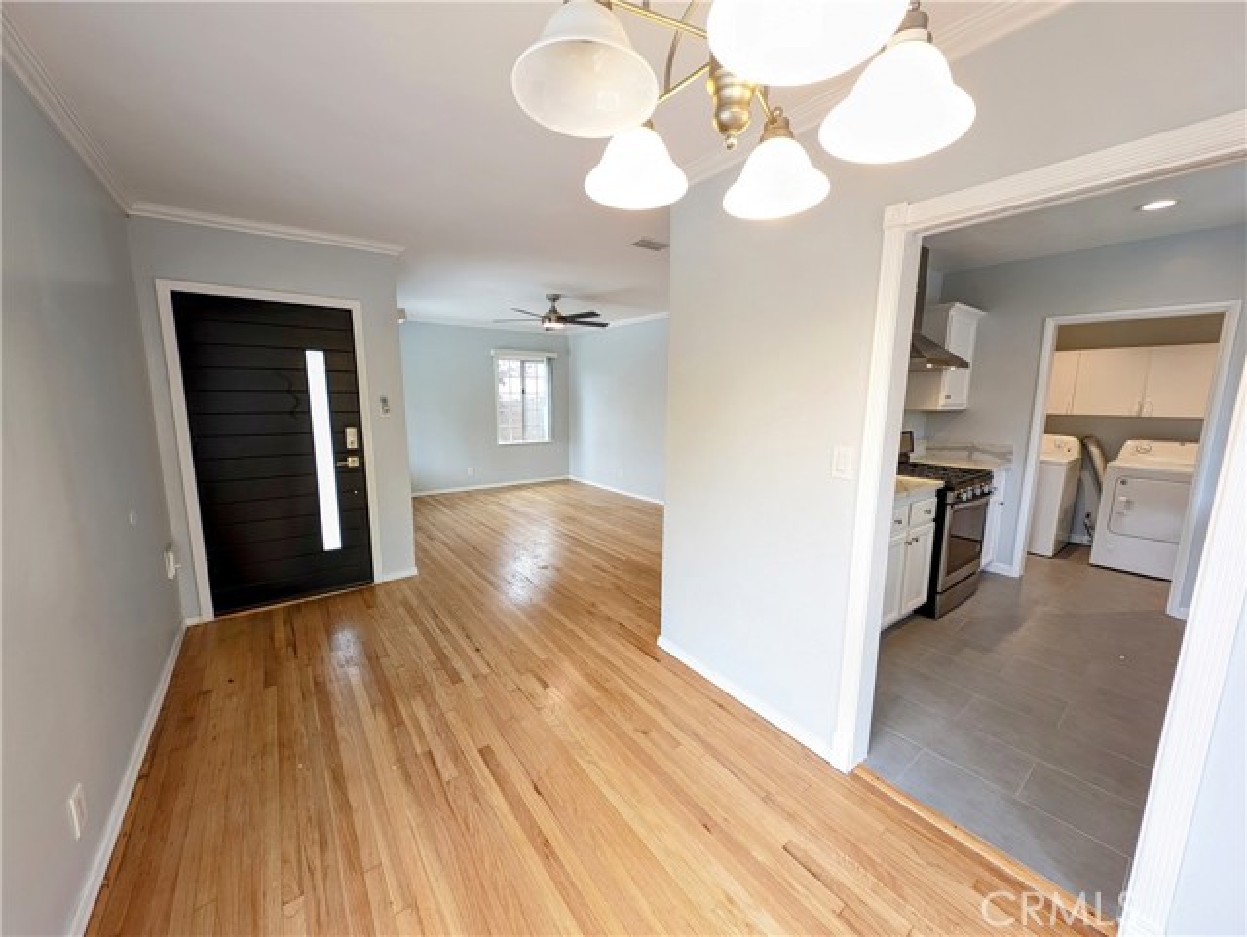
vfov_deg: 94.6
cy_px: 468
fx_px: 433
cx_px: 624
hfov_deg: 110.5
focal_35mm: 12
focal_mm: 2.23
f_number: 1.95
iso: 226
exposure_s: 1/120
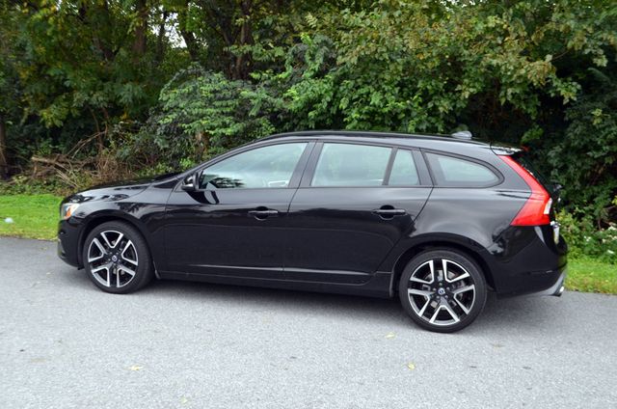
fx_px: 667
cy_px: 204
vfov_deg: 34.1
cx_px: 308
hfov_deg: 49.6
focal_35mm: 39
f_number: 5.6
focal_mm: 26
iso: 220
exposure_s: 1/125
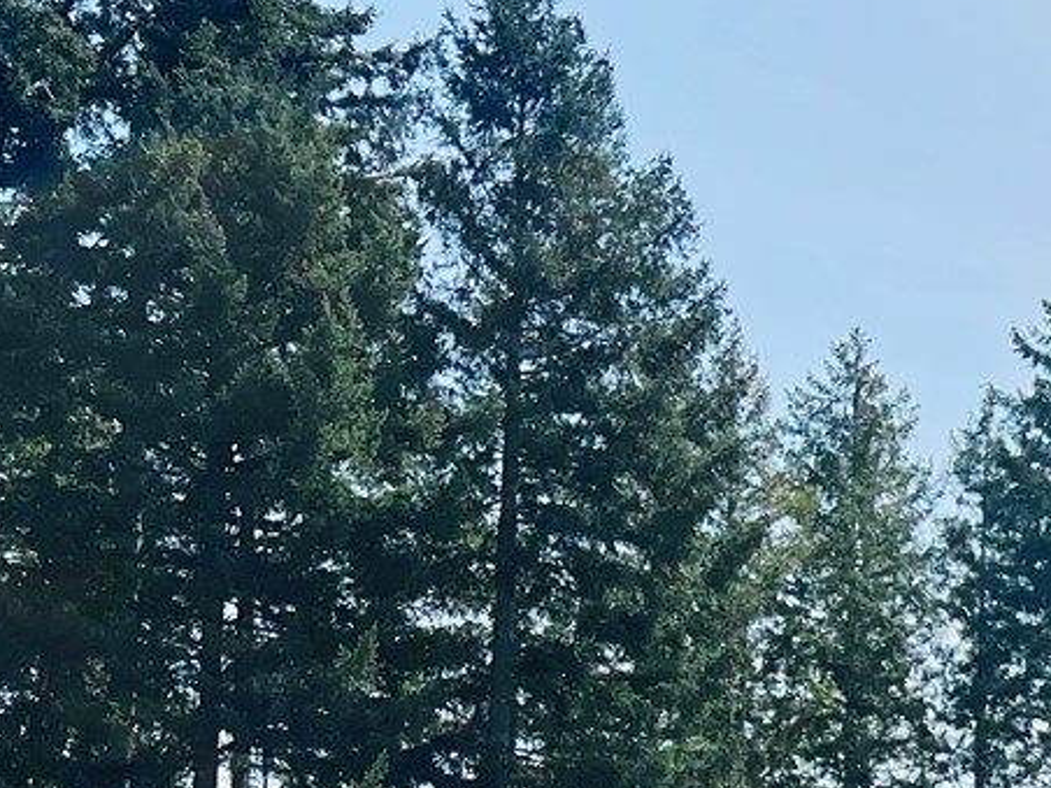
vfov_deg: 14.5
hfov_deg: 17.9
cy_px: 1319
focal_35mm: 92
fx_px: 2793
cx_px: 1776
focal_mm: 5.7
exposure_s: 1/5587
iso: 50
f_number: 1.5
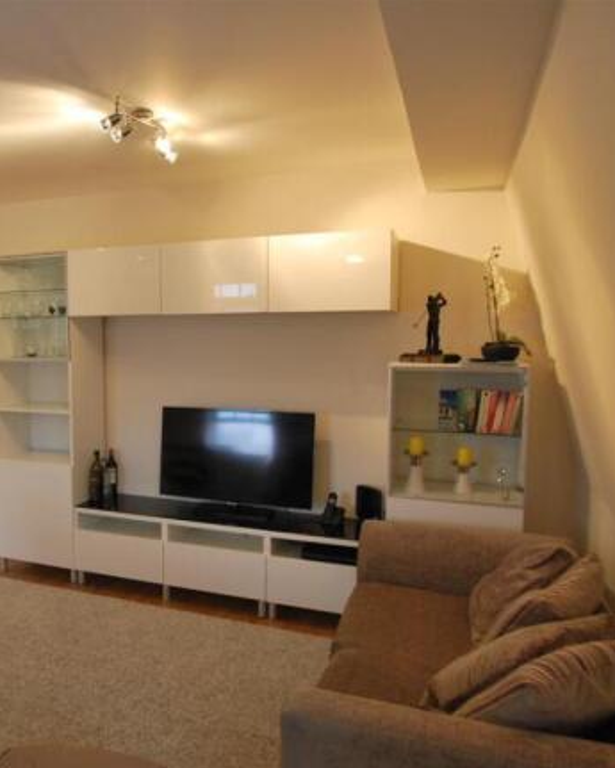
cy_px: 388
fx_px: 630
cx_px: 150
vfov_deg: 62.7
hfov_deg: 49.8
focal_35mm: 28
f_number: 4
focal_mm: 13
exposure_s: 1/30
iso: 450
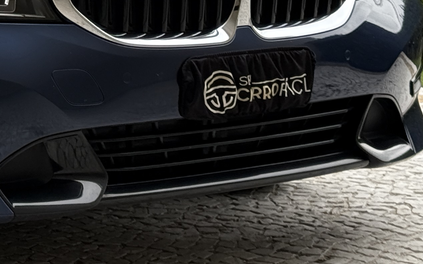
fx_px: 1867
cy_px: -129
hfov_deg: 12.4
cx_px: -171
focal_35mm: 162
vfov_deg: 7.9
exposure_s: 1/373
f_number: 1.78
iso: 100
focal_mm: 6.76
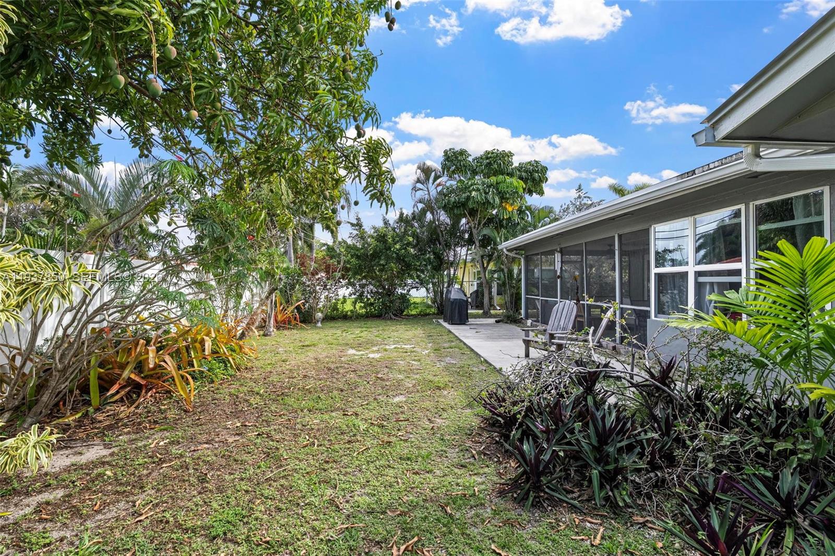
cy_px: 278
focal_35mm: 18
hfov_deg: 90.0
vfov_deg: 67.4
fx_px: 417
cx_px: 418
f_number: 8
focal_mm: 18
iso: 400
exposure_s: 1/160
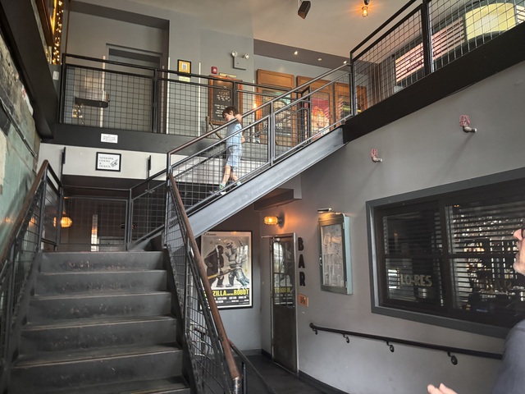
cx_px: 262
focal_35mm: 26
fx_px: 394
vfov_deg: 53.1
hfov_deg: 67.3
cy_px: 197
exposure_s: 1/43
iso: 500
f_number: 1.6
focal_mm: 5.96
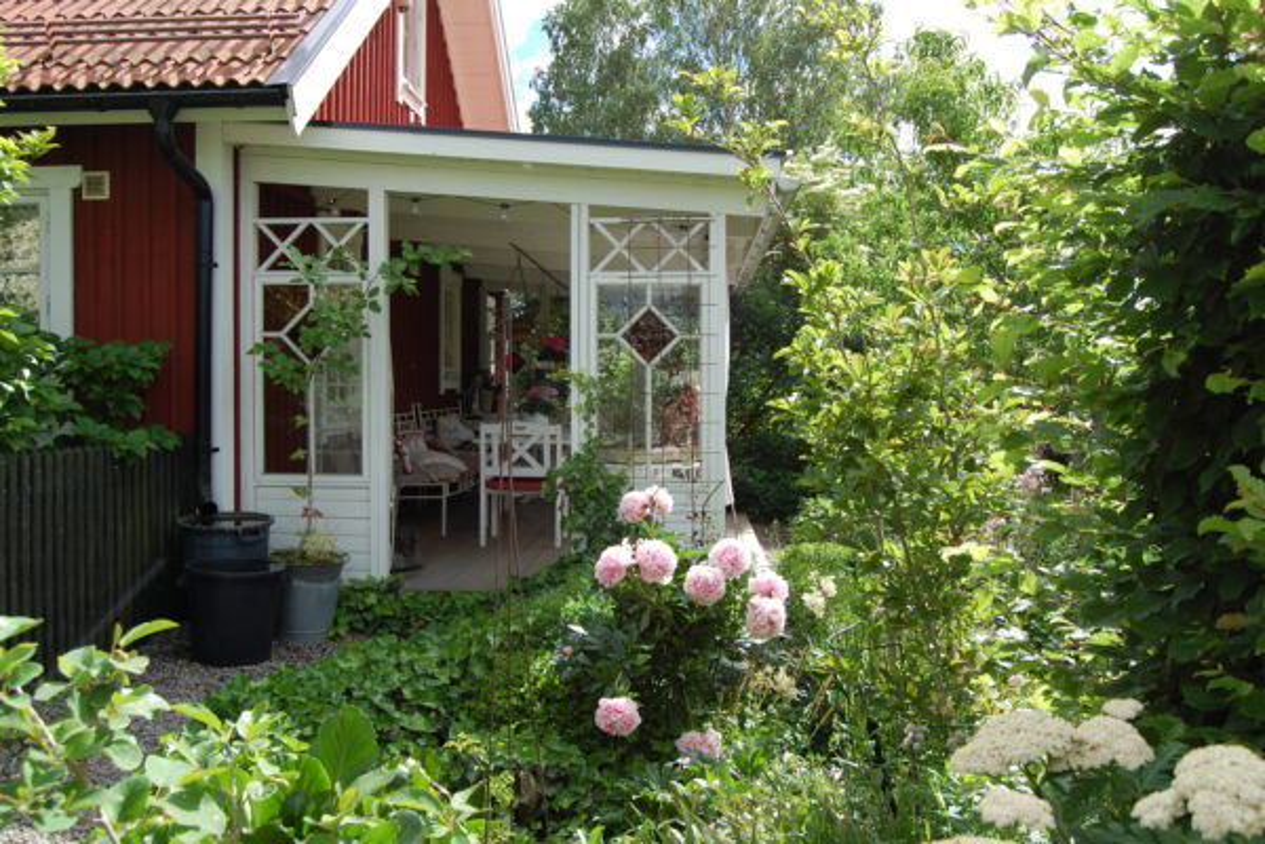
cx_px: 632
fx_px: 1054
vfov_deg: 43.6
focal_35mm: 30
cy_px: 422
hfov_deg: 61.9
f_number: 8
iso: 200
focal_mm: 20
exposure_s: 1/250
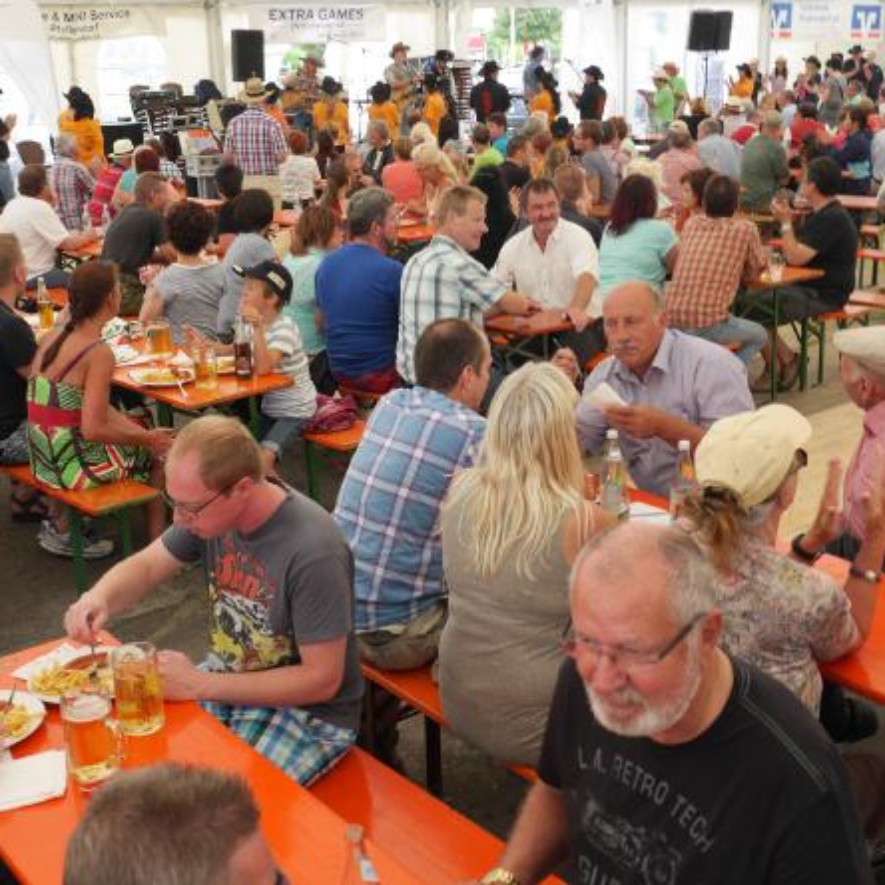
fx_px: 1244
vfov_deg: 39.2
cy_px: 442
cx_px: 403
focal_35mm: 43
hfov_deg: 39.1
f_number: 5
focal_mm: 18
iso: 320
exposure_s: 1/60
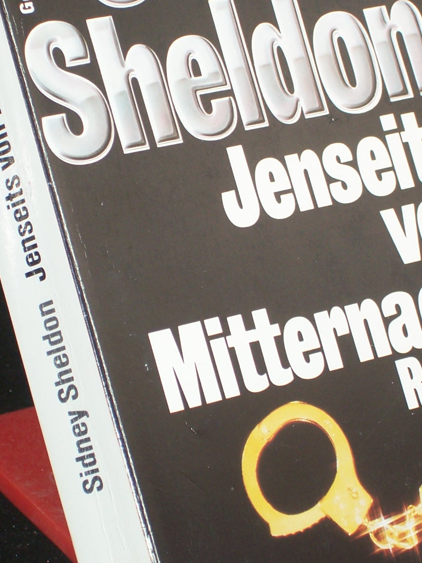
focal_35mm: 183
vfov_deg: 10.8
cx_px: 265
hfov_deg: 8.1
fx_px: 2976
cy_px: 256
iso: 80
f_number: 4.6
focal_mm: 16.8
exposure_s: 1/100
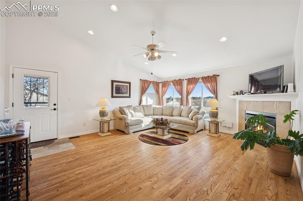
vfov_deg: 77.3
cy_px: 100
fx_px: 126
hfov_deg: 100.4
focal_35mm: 15
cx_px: 152
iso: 100
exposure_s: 1/10
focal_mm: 15
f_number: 11
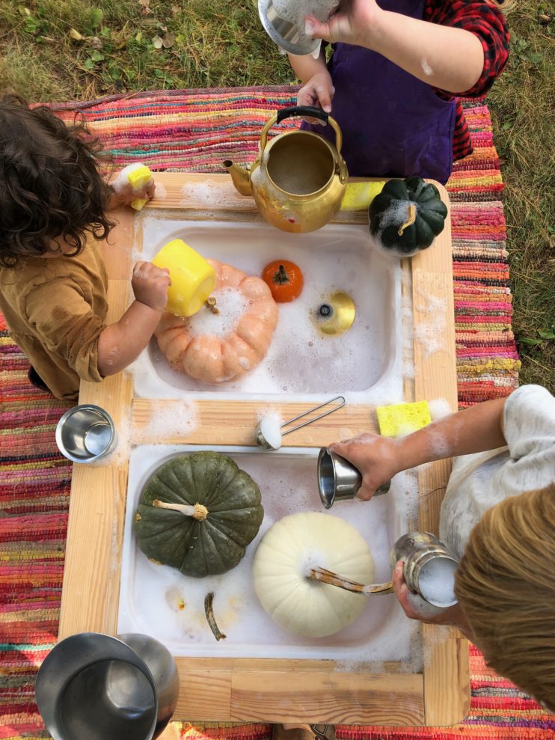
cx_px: 275
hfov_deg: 48.2
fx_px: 620
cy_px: 376
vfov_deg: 61.6
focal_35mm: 29
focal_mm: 3.99
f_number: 1.8
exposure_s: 1/306
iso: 20
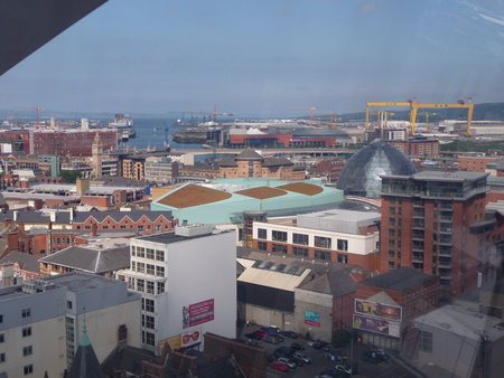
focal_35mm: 50
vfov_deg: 29.1
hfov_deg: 38.2
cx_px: 252
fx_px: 728
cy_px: 189
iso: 100
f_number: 4.2
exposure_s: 1/400
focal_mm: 8.5
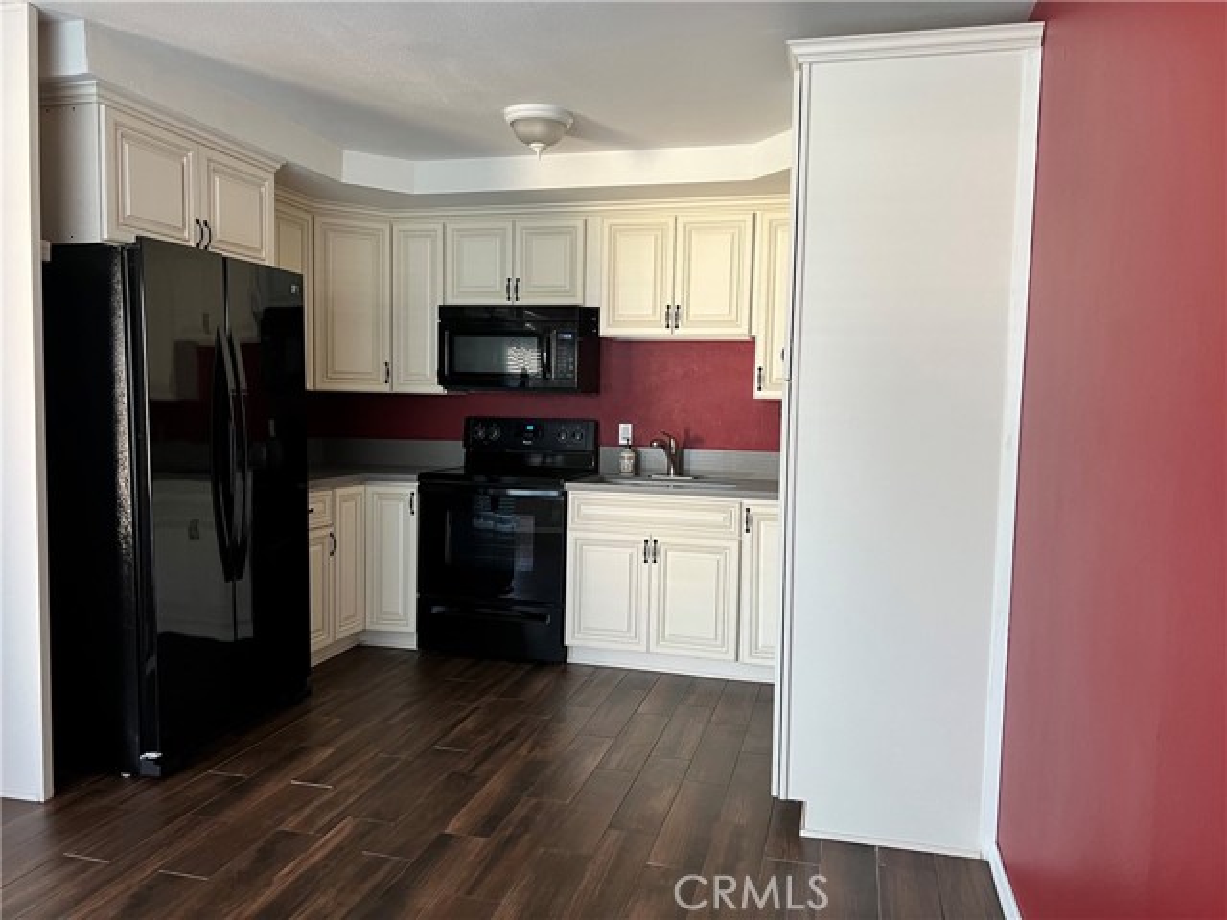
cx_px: 614
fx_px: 922
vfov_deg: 53.1
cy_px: 460
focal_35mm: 26
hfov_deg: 67.3
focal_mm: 5.7
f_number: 1.5
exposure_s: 1/60
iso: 320
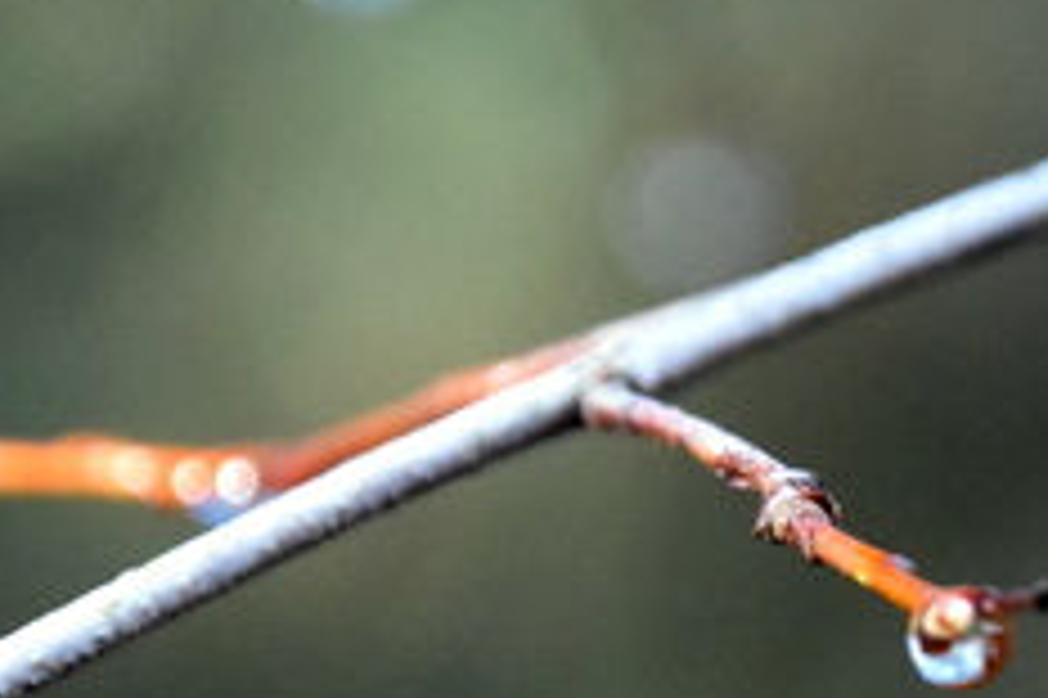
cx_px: 967
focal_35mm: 542
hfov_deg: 3.8
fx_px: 15758
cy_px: 594
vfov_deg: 2.5
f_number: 5.6
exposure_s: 1/125
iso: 3200
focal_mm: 105
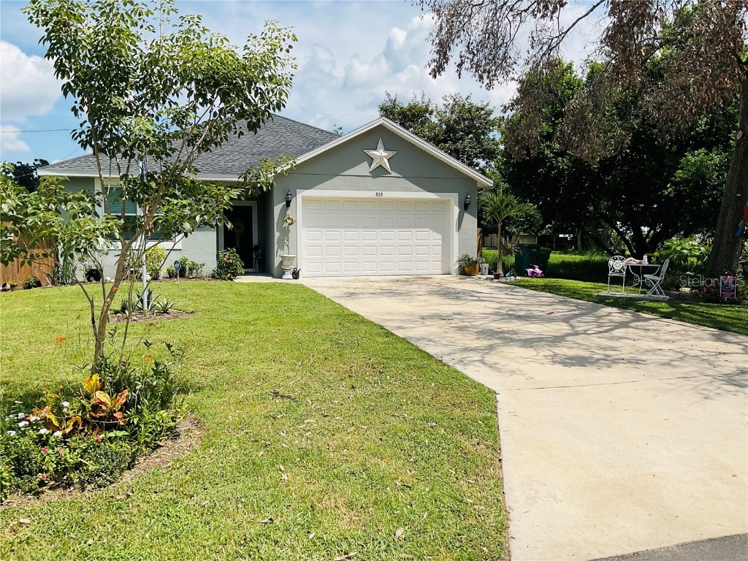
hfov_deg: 61.7
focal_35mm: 29
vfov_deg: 48.2
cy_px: 280
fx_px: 627
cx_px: 374
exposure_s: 1/2667
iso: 16
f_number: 1.8
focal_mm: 3
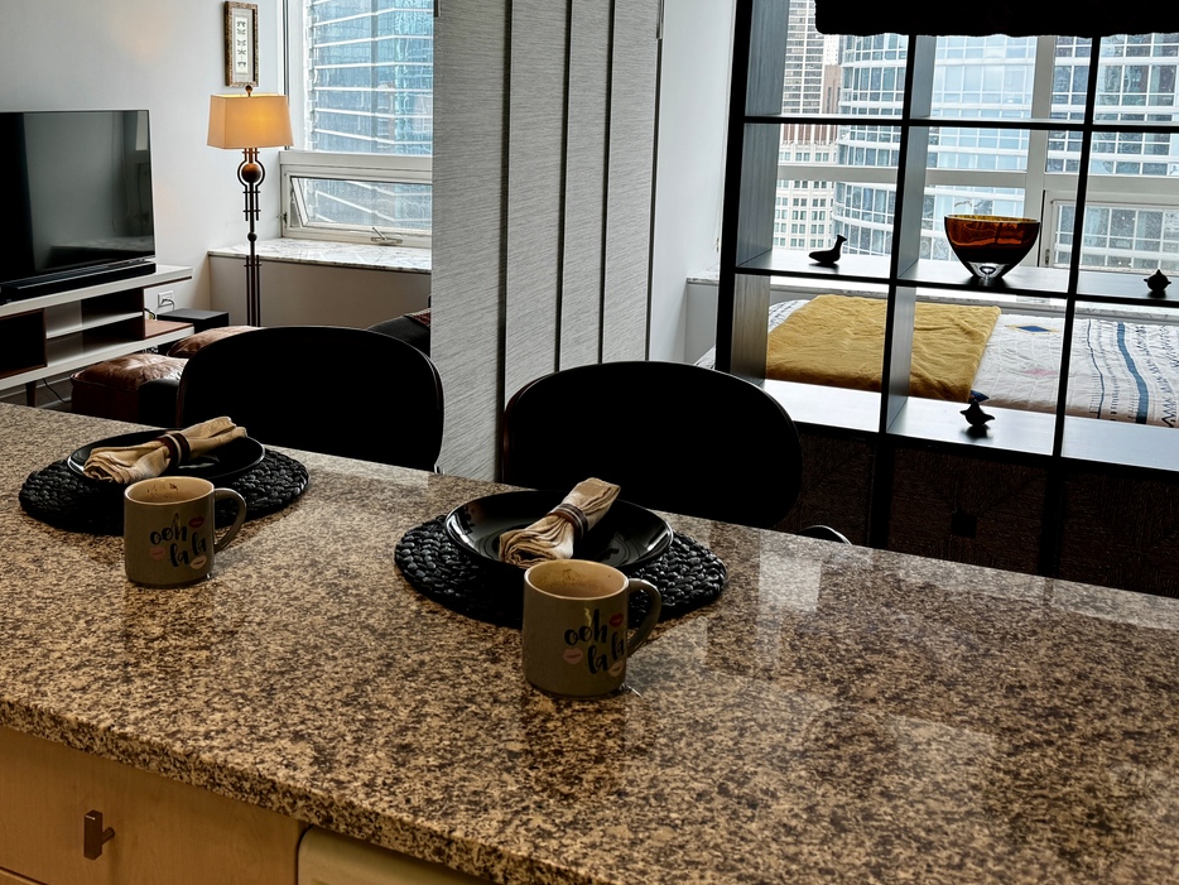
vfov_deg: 38.1
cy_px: 274
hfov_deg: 49.6
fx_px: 1261
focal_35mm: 37
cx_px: 439
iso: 64
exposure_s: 1/120
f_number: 1.78
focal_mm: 6.76
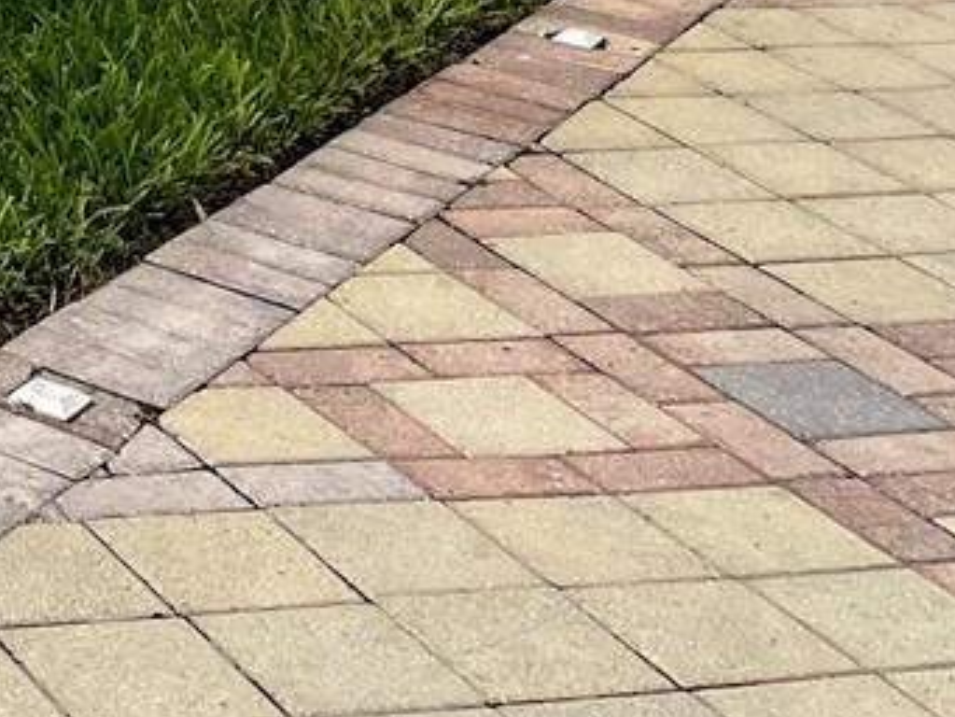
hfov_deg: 13.6
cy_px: -905
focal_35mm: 122
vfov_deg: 10.7
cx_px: -1003
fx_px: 3367
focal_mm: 5.1
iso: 50
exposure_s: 1/5556
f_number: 1.6
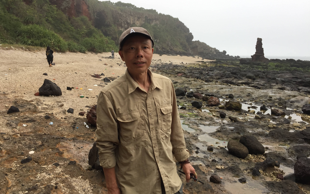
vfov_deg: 40.6
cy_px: 96
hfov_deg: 61.2
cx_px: 155
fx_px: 262
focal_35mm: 31
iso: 32
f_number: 2.2
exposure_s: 1/174
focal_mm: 4.15
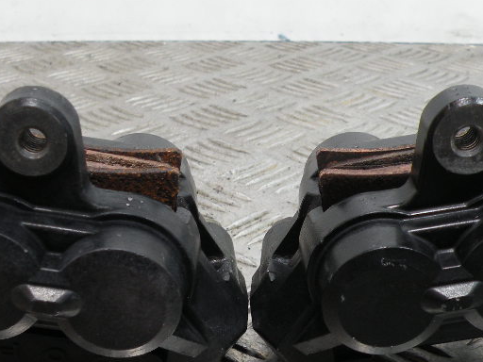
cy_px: 242
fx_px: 753
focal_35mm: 54
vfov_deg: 26.9
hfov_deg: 35.5
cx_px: 232
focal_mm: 4.7
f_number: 2.8
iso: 100
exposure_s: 1/78.1
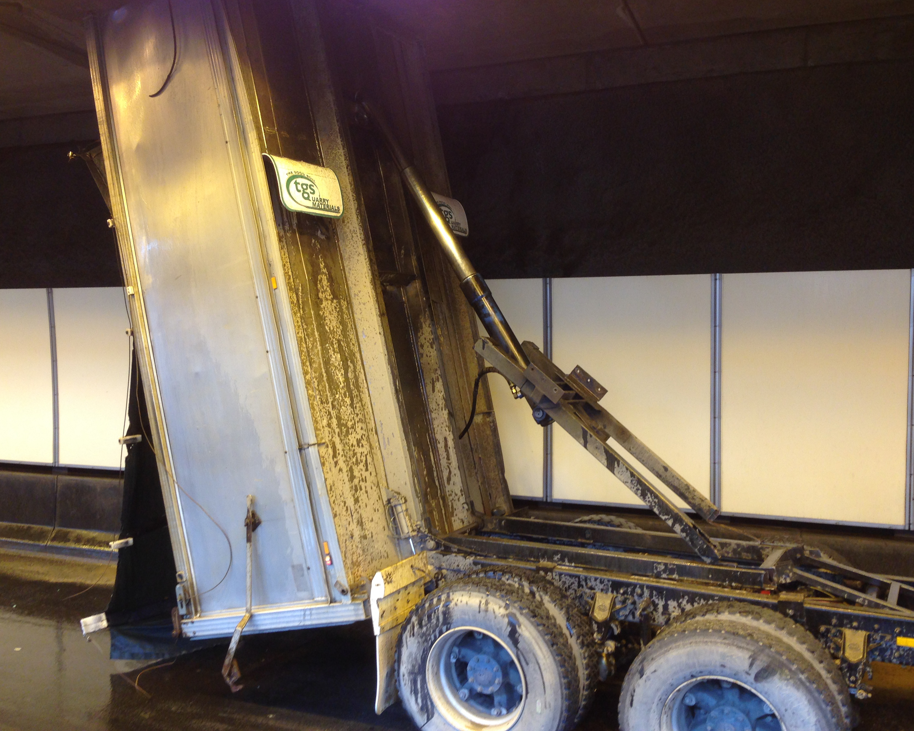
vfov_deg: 42.2
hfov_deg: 51.5
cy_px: 359
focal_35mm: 35
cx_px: 423
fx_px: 947
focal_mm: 4.12
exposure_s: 1/120
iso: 80
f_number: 2.4
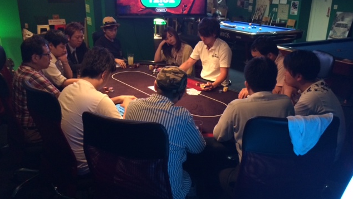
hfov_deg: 59.5
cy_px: 94
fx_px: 309
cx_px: 177
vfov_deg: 35.7
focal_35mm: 33
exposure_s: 1/15
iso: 320
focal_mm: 4.12
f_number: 2.2
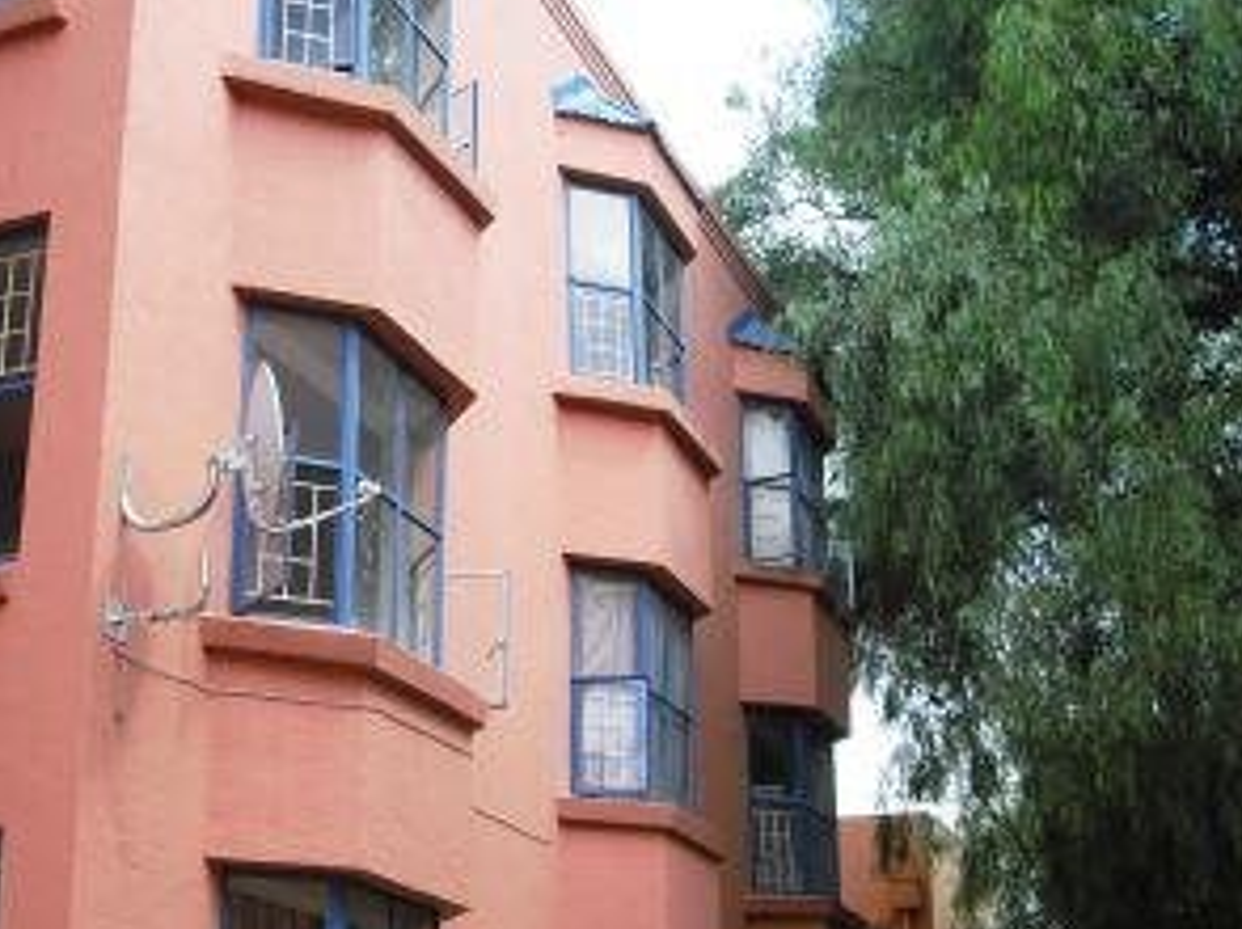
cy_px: 570
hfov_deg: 33.2
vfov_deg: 25.1
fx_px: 2079
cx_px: 503
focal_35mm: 58
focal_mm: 6.2
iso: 64
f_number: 5.6
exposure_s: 1/80
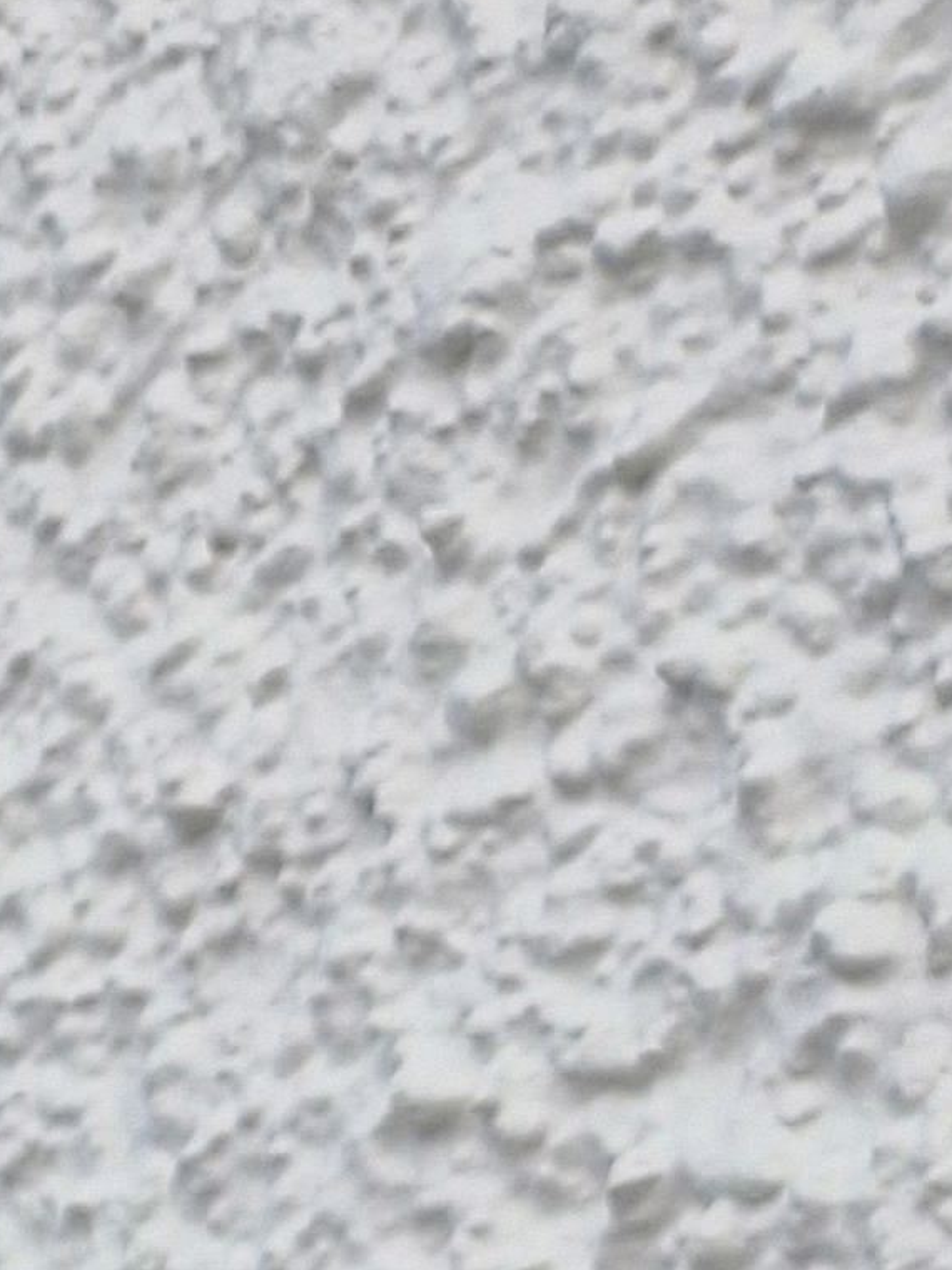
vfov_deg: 13.8
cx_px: -1496
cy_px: 2530
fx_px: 4437
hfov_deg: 10.3
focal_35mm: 121
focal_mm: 5.4
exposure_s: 1/1104
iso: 50
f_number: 1.8
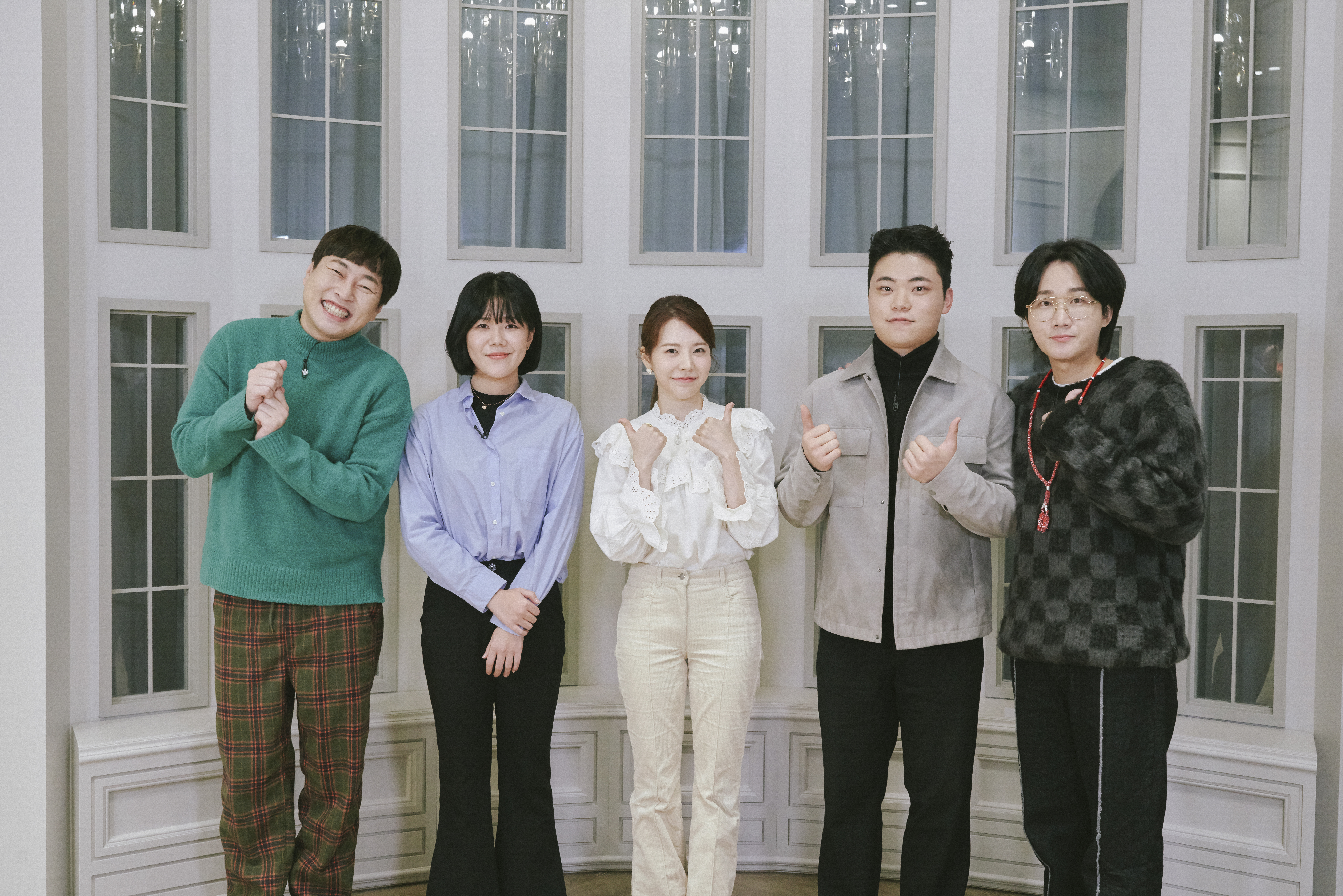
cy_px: 448
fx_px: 1567
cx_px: 672
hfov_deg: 46.4
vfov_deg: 31.9
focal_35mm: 42
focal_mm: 42
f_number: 8
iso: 4000
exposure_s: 1/125
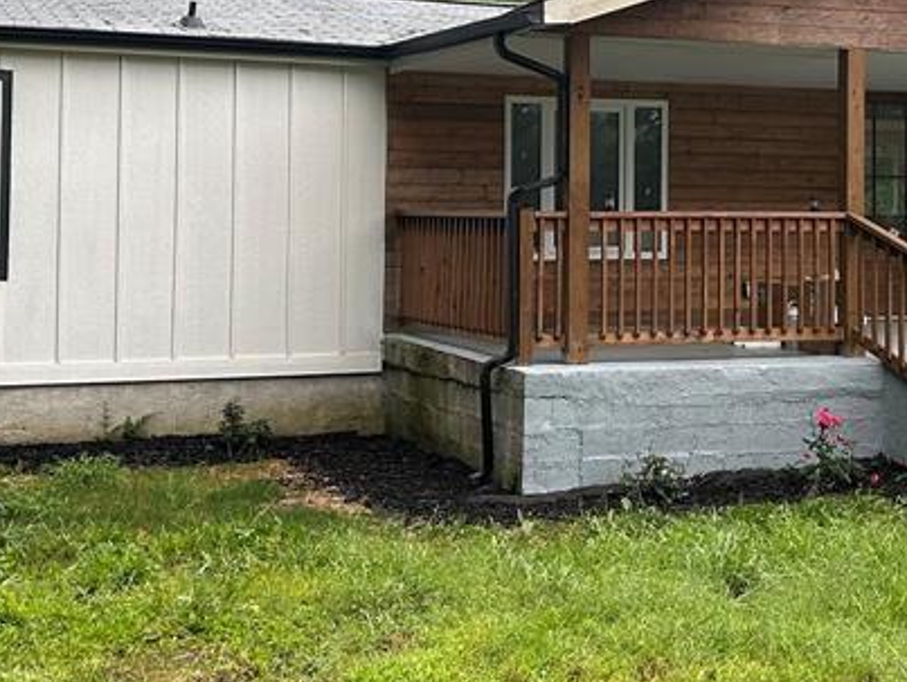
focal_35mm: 66
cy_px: 164
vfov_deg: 22.1
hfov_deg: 28.9
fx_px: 1731
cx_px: 691
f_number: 1.5
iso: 125
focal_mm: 5.7
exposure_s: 1/112
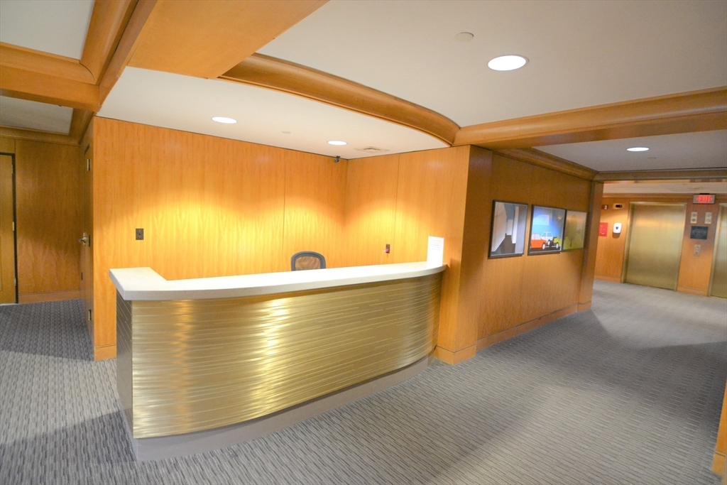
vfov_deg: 72.1
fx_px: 333
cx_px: 364
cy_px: 242
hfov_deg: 95.0
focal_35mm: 16
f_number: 2.8
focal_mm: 11
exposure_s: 1/60
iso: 2000
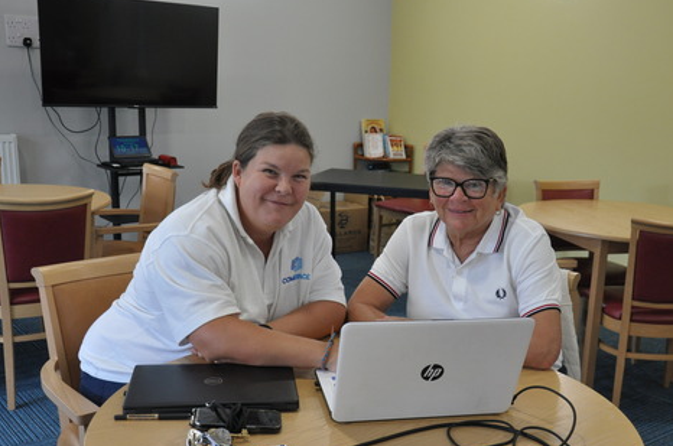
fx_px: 821
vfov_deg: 30.3
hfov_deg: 44.4
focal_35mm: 44
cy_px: 264
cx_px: 386
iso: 800
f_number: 3.8
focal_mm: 24
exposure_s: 1/100
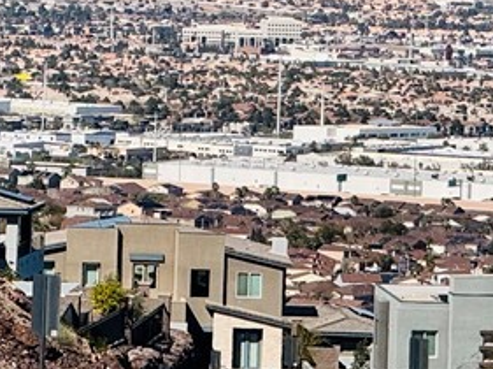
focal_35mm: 438
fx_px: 6230
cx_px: 230
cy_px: -162
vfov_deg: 3.4
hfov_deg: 4.5
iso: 50
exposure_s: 1/3690
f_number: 2.8
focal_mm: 15.66
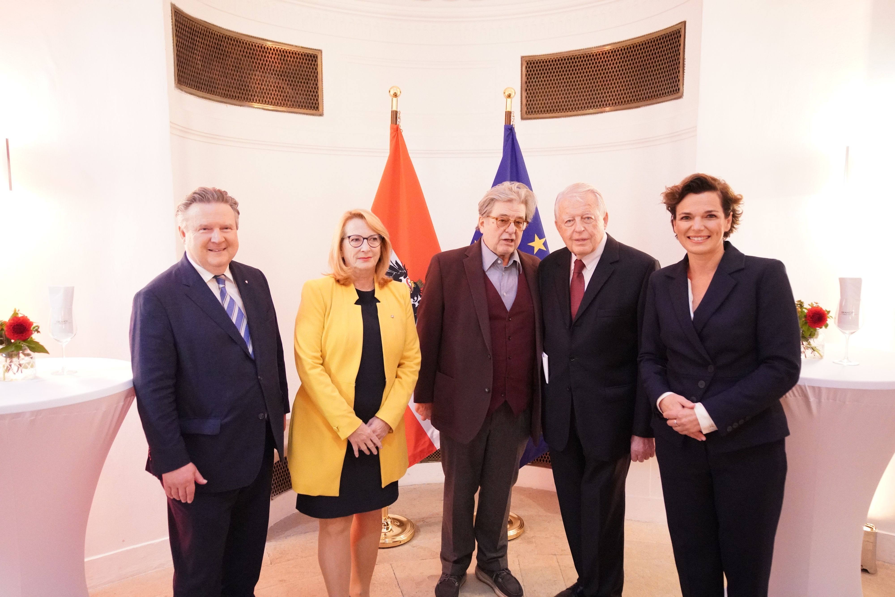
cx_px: 448
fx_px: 622
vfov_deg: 51.3
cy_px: 298
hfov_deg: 71.5
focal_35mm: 25
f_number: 2.8
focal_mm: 25
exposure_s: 1/200
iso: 16000
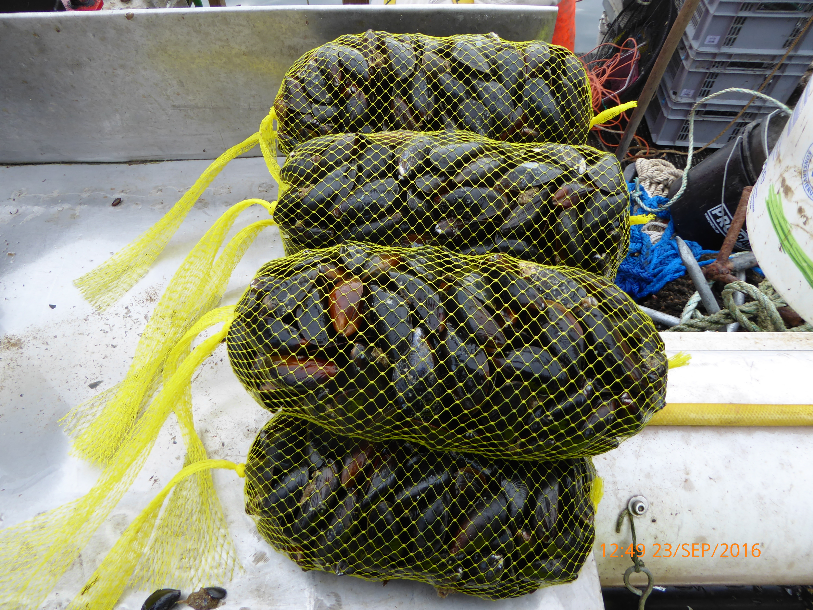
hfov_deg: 69.4
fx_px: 587
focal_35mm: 25
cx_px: 406
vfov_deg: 54.9
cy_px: 305
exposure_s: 1/200
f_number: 3.3
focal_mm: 4.3
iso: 80
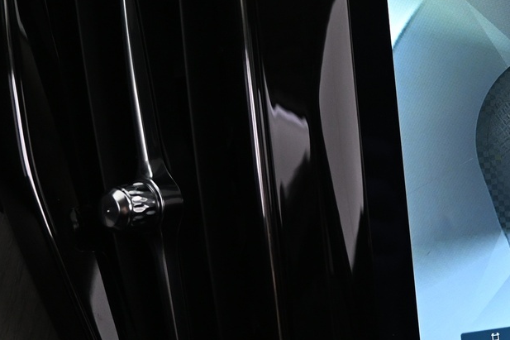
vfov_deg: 21.6
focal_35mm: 63
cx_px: 520
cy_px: 175
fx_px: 892
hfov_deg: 29.6
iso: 720
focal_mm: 16
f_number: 3.5
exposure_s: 1/25
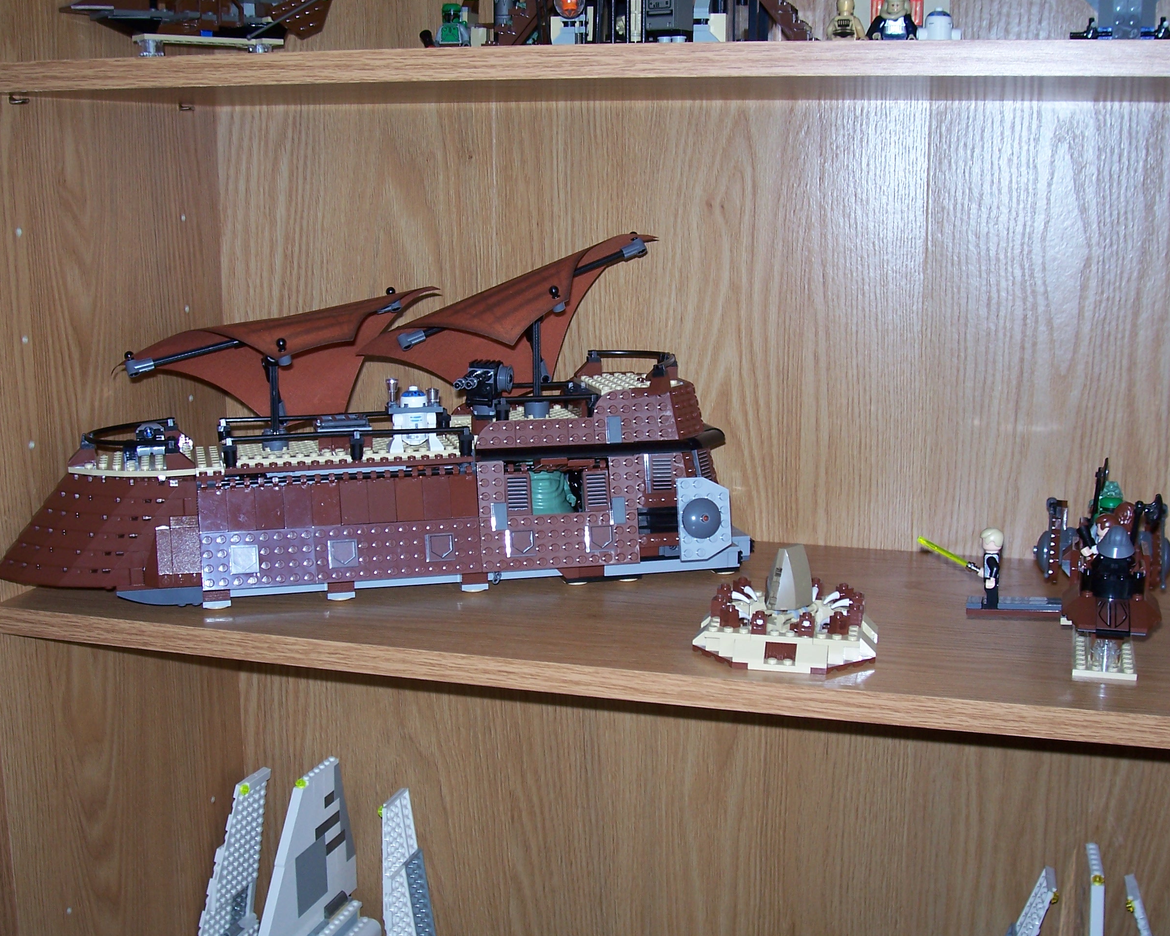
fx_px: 1524
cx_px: 563
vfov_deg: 34.2
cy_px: 469
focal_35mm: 44
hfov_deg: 42.0
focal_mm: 7
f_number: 3
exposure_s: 1/60
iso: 80
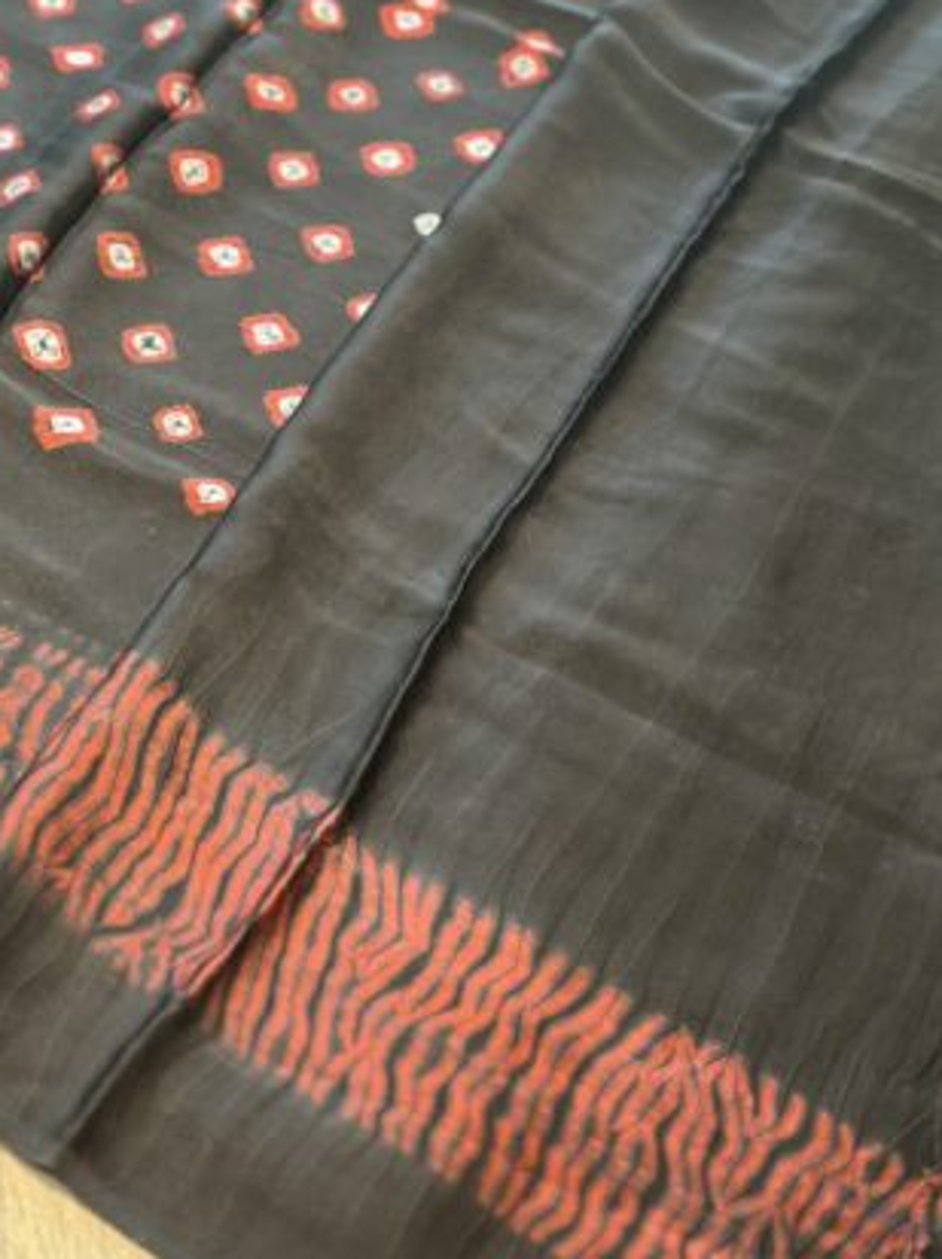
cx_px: 428
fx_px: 2507
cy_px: 456
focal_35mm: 69
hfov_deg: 21.3
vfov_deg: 28.1
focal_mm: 6.86
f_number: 1.78
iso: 320
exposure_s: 1/40
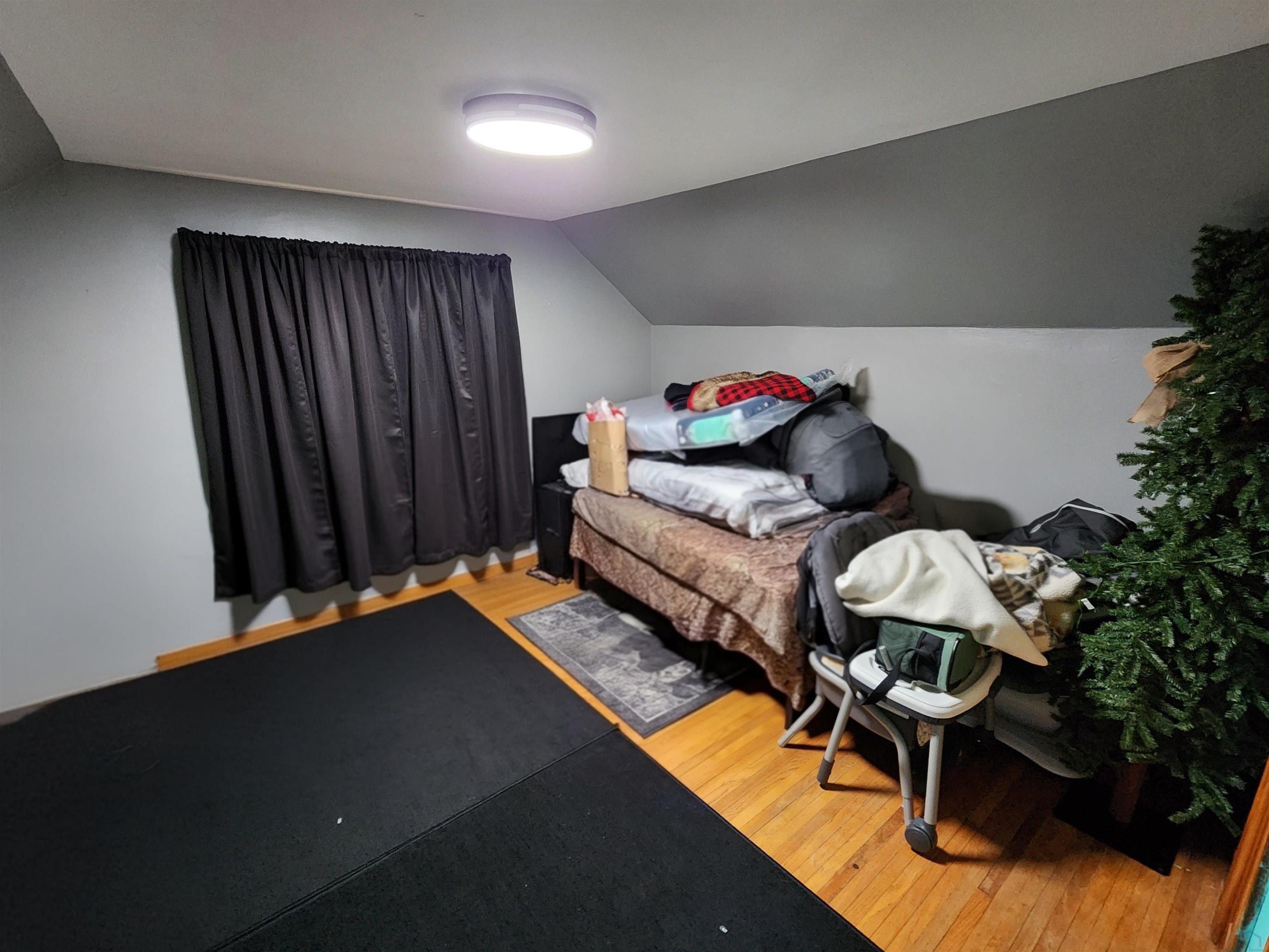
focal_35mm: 13
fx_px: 477
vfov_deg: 89.9
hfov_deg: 106.2
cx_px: 634
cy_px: 476
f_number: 2.2
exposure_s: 1/30
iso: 400
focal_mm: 2.2
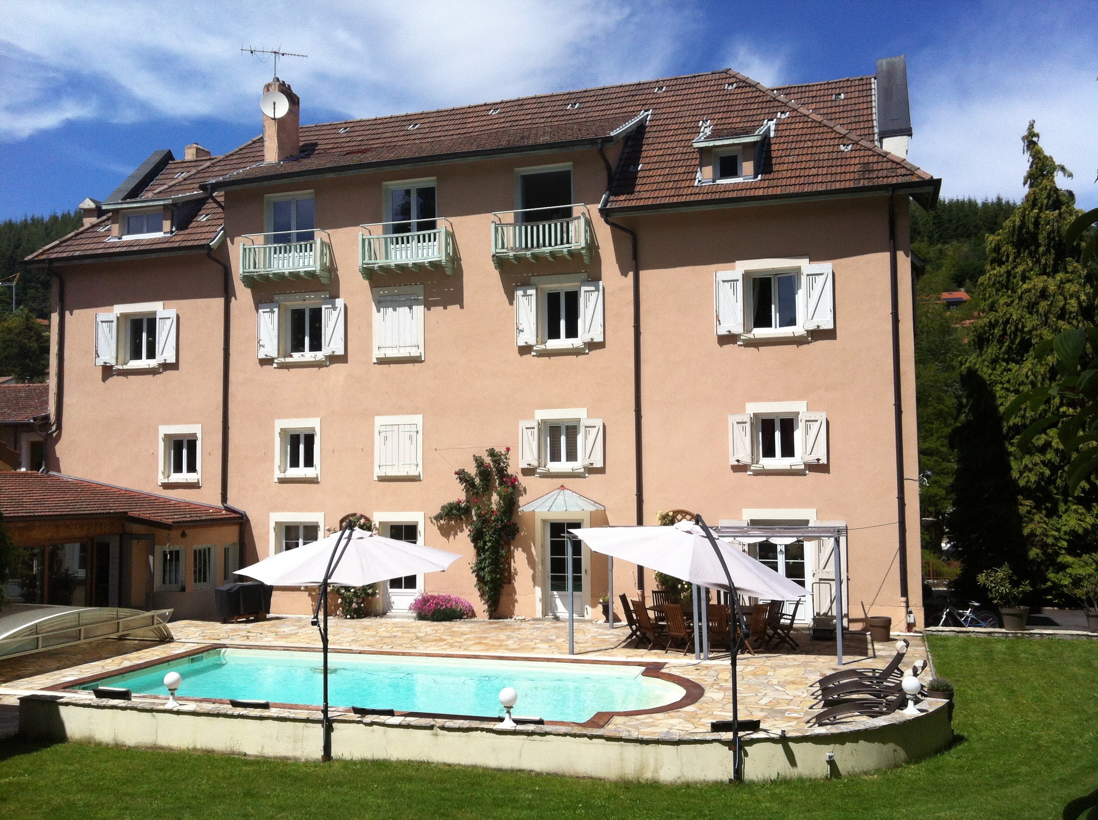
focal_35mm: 35
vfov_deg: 40.6
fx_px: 1109
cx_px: 549
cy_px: 410
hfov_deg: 52.7
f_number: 2.8
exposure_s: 1/2742
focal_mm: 3.85
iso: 80
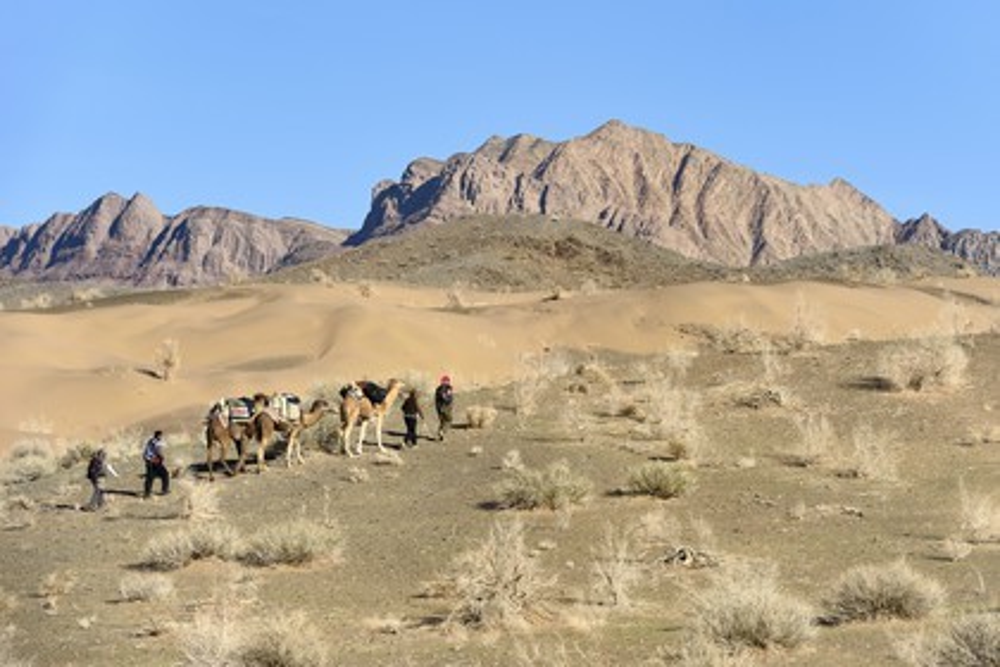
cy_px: 334
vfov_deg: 6.9
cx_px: 500
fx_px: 5555
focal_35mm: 200
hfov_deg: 10.3
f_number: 10
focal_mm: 200
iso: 200
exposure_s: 1/400
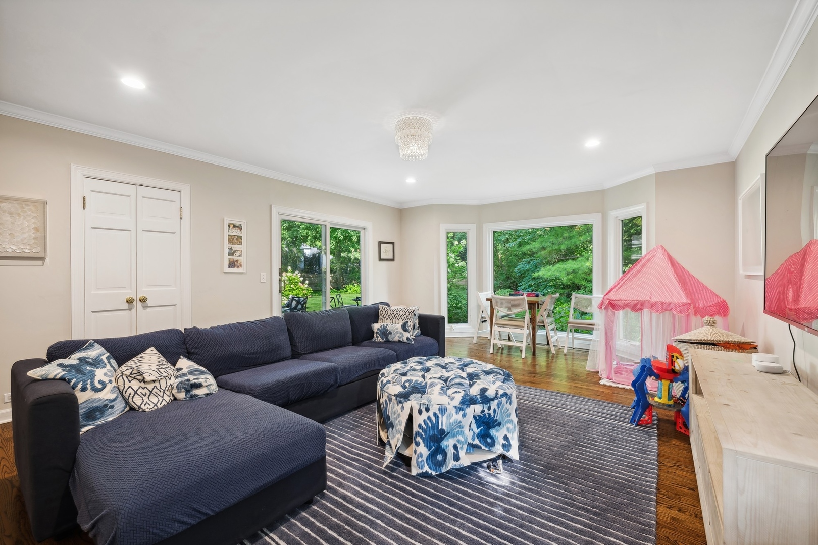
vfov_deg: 77.3
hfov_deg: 100.4
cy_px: 272
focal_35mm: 15
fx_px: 341
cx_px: 409
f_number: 6.3
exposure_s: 1/1.67
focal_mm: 15
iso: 200
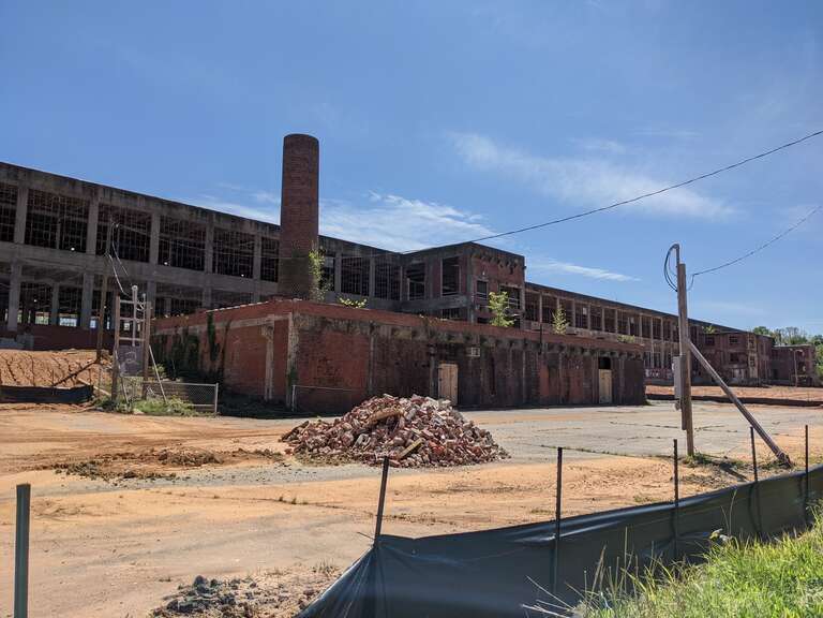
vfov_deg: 51.4
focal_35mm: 27
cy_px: 309
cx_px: 412
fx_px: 642
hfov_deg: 65.3
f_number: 1.73
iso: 50
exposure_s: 1/3906
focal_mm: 4.38
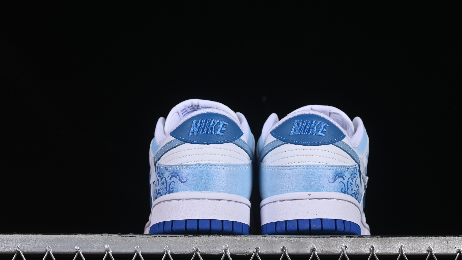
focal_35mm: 90
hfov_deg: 23.6
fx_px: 1103
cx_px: 264
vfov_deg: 13.4
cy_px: 126
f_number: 8
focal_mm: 50
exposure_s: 1/80
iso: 160
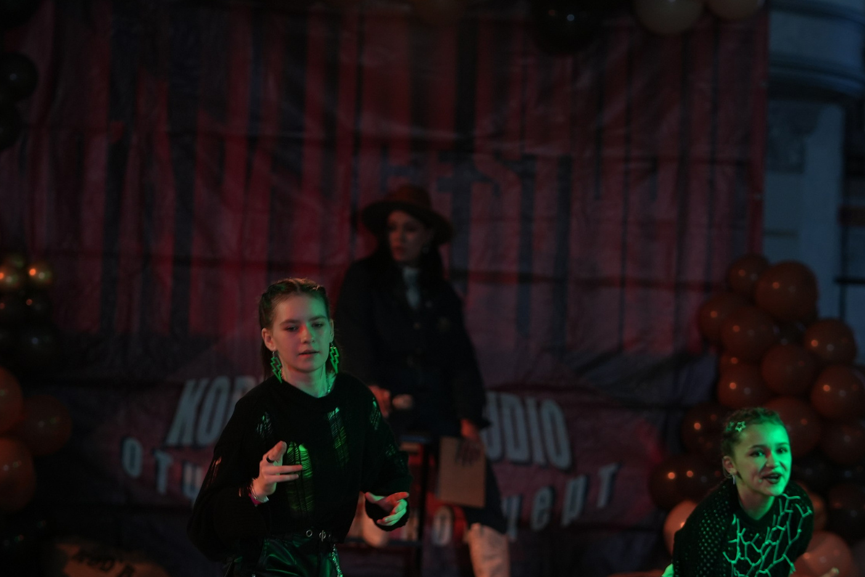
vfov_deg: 8.8
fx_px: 3724
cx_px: 352
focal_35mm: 155
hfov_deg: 13.2
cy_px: 418
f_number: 2.2
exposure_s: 1/400
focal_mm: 85
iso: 800
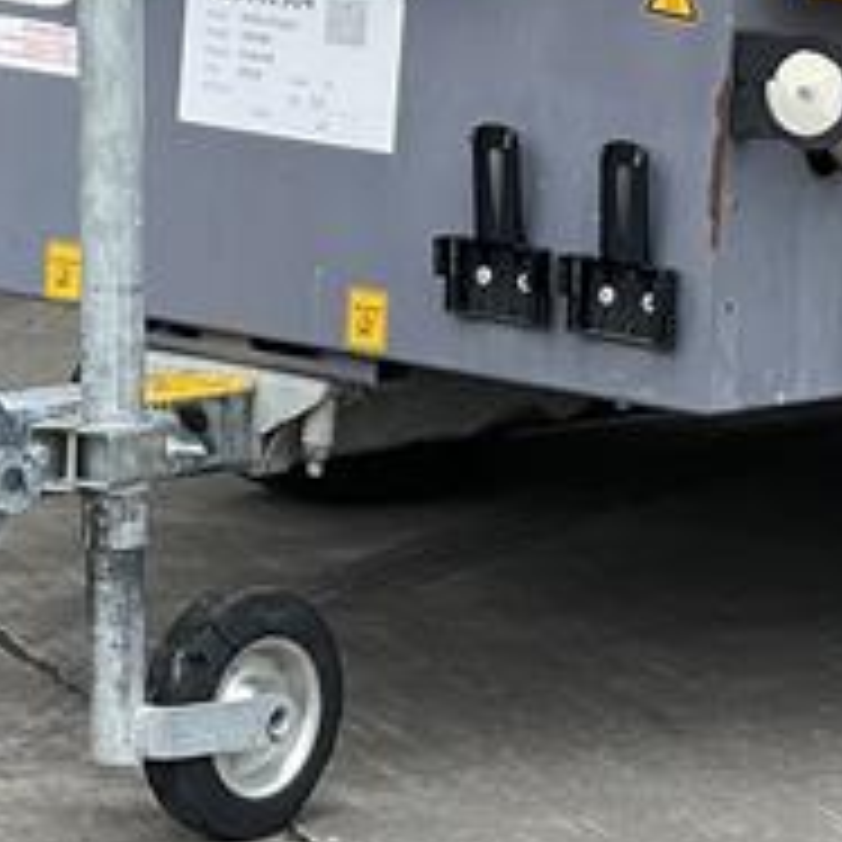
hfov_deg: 7.2
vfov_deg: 7.2
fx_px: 6660
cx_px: 315
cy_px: -9
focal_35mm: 242
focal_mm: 7.5
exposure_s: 1/99
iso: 20
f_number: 2.2
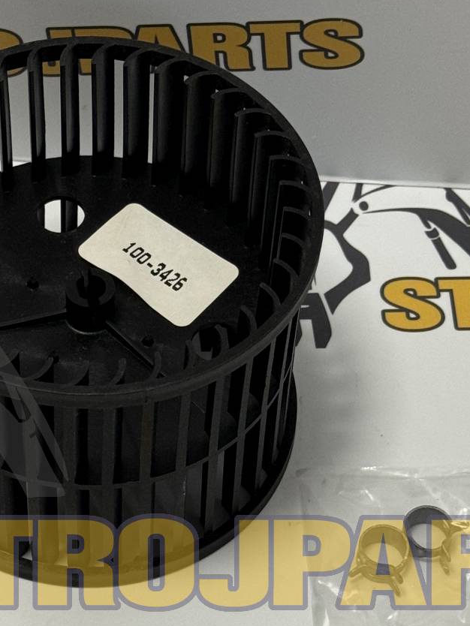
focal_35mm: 116
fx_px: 2099
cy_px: 449
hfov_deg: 12.7
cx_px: 123
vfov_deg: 16.9
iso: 160
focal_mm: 6.86
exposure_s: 1/50
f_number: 1.78
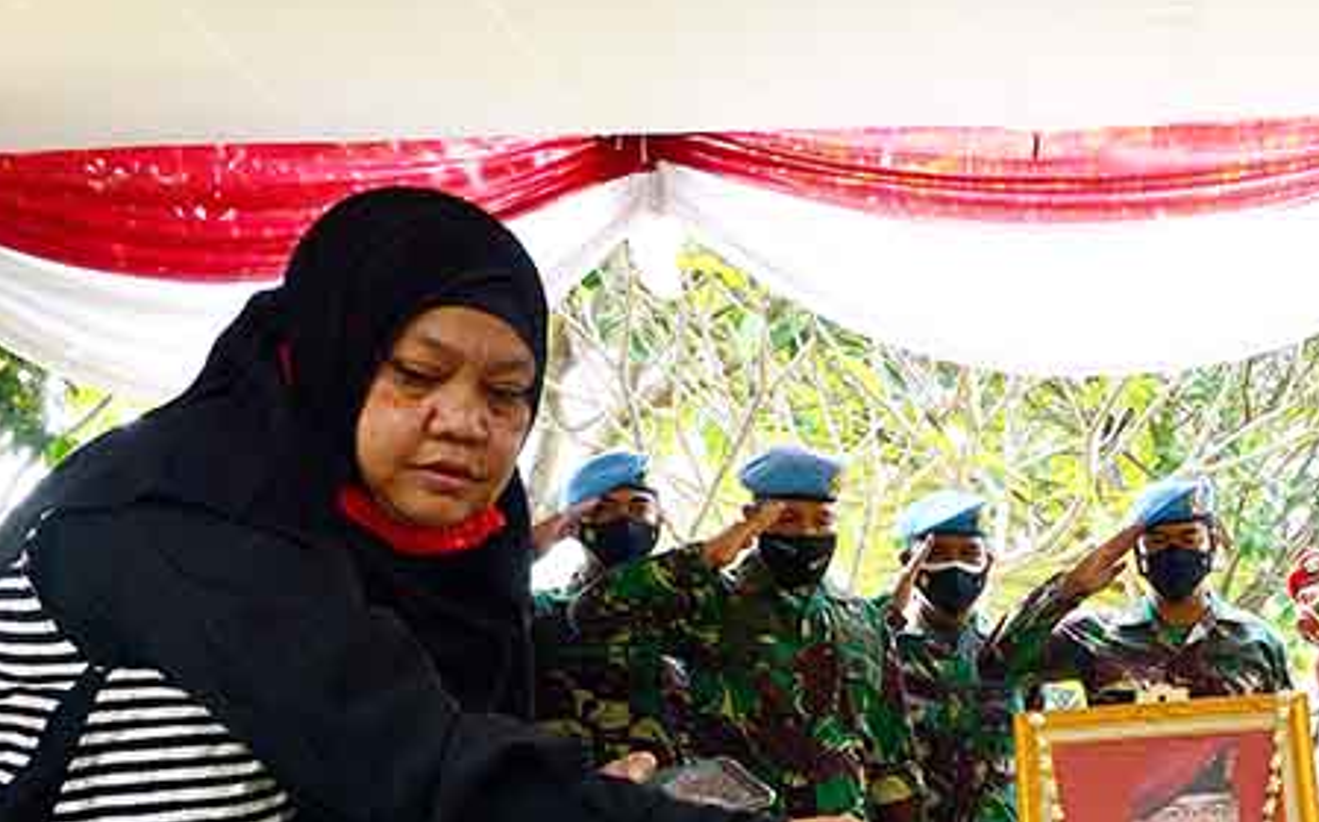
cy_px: 966
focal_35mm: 50
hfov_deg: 38.3
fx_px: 1796
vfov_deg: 23.7
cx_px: 1110
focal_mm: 22
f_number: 9
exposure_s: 1/160
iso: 1000
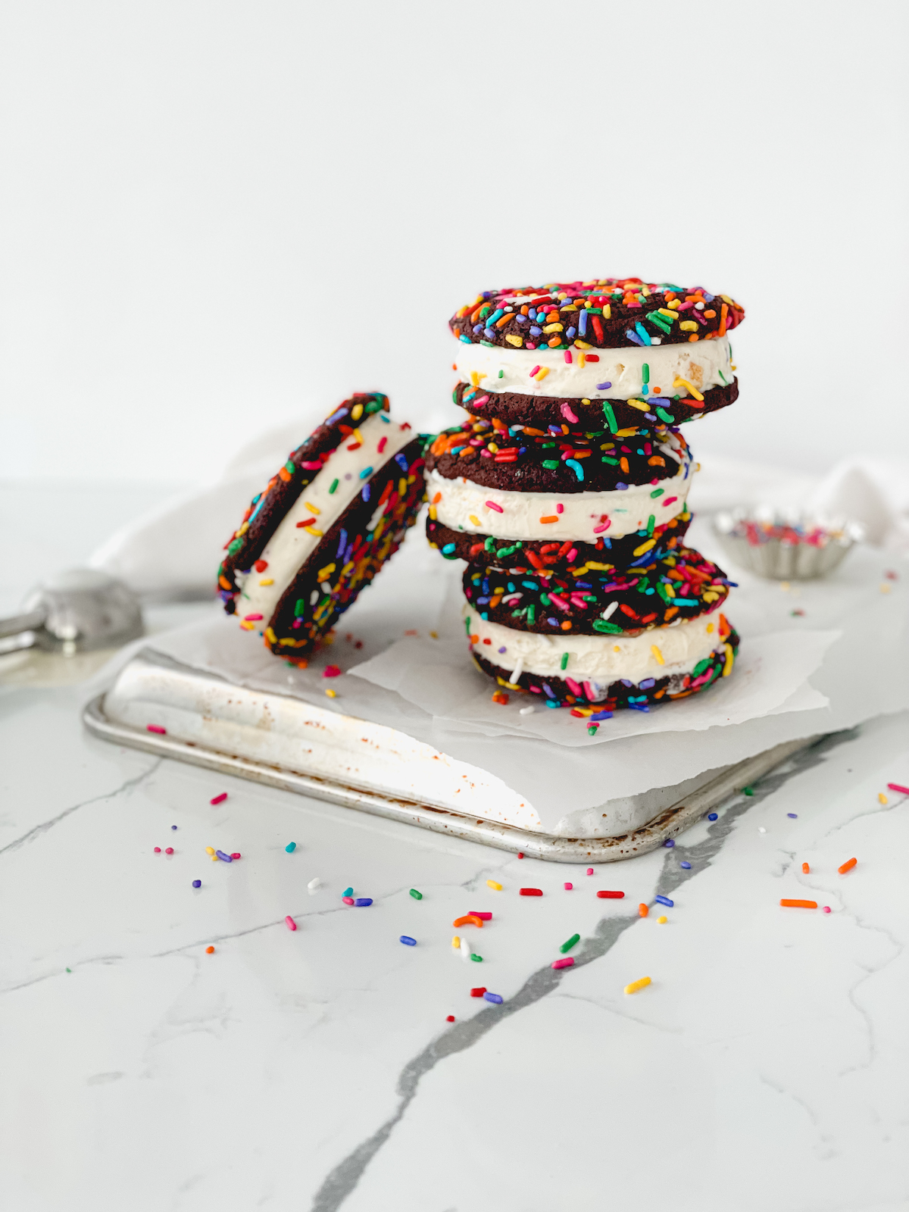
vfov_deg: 36.8
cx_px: 454
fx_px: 1821
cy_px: 606
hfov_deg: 28.0
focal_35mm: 52
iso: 125
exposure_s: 1/120
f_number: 2
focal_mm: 6
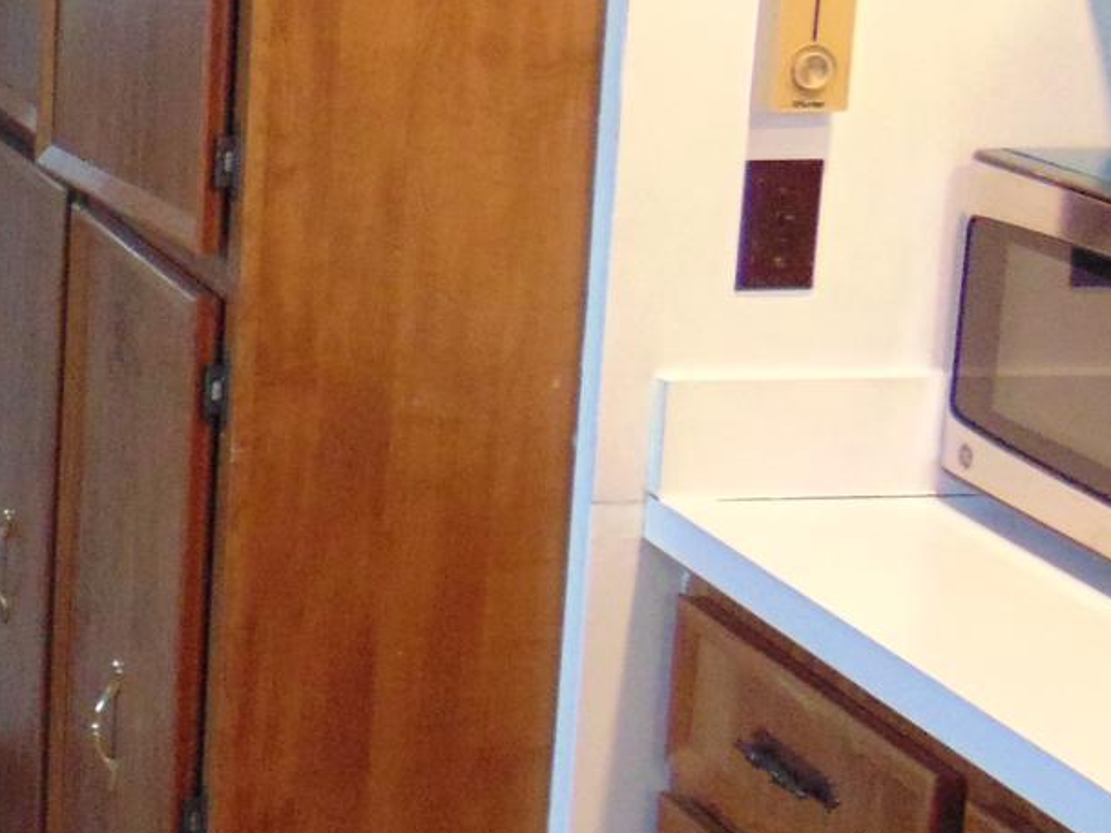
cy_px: 217
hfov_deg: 20.7
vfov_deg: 17.5
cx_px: -417
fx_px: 2697
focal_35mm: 84
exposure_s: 1/50
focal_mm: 4.5
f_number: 3
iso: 400
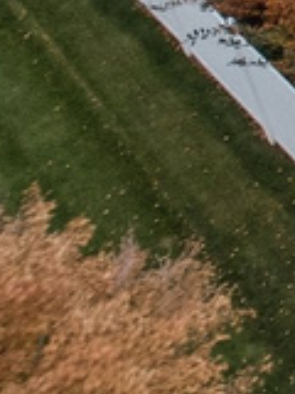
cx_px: 1168
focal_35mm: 135
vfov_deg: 12.6
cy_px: -421
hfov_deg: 7.6
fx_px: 1534
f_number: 2.8
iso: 330
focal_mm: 8.4
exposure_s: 1/15
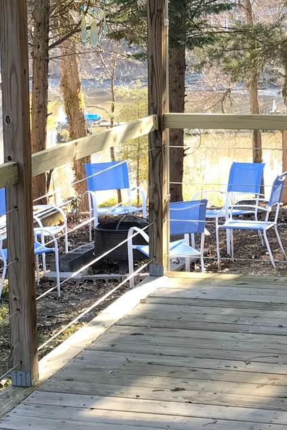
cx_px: 228
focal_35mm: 94
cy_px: 121
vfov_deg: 21.5
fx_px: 1123
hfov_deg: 14.5
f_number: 1.8
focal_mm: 3.99
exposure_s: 1/120
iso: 25
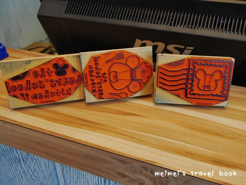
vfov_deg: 46.9
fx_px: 213
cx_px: 123
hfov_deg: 59.9
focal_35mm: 30
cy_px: 92
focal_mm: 15
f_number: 6.3
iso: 800
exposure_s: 1/60
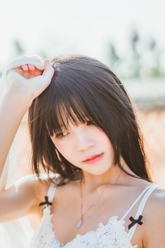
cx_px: 67
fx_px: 577
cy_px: 198
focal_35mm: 84
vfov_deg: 23.8
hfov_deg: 16.3
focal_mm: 50
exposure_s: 1/4000
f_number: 1.4
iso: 64
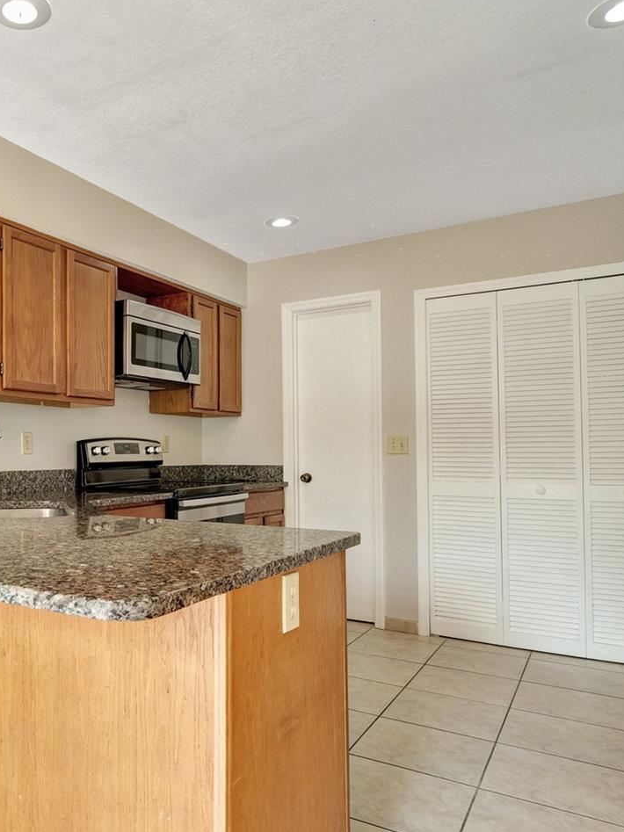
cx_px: 102
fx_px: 625
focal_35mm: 26
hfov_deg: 49.1
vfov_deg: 67.1
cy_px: 459
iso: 1250
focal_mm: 16
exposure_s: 1/25
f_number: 6.3
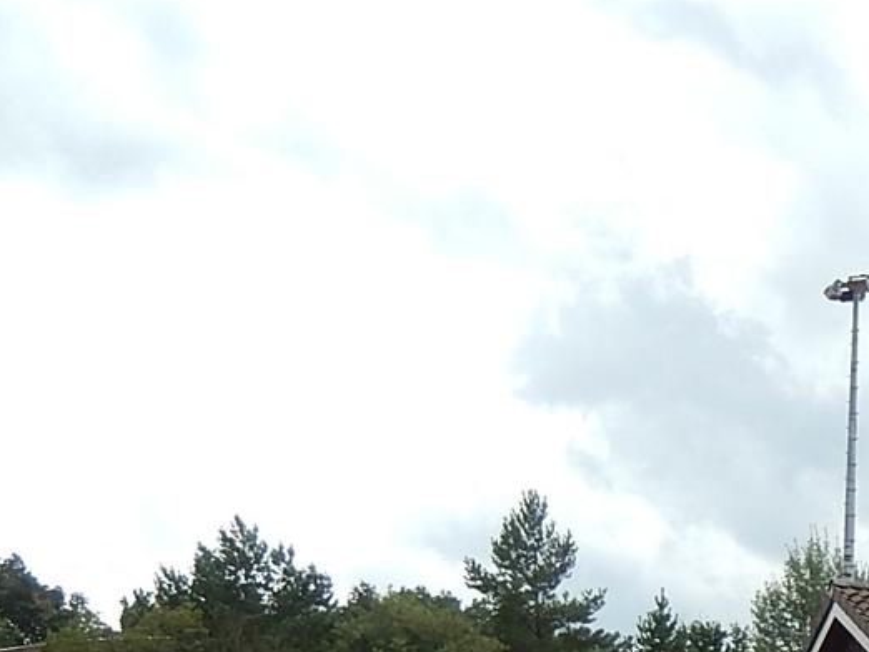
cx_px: 1299
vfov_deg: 14.2
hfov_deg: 17.9
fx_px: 2461
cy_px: 960
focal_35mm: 98
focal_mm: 5.7
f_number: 3.8
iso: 125
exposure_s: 1/500
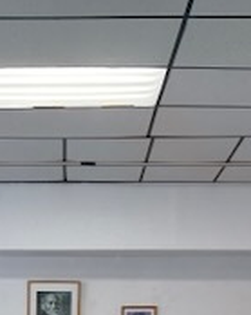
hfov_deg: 17.6
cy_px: 418
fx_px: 799
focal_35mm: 86
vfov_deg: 20.2
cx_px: 23
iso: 125
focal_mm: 6.76
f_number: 1.78
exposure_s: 1/226
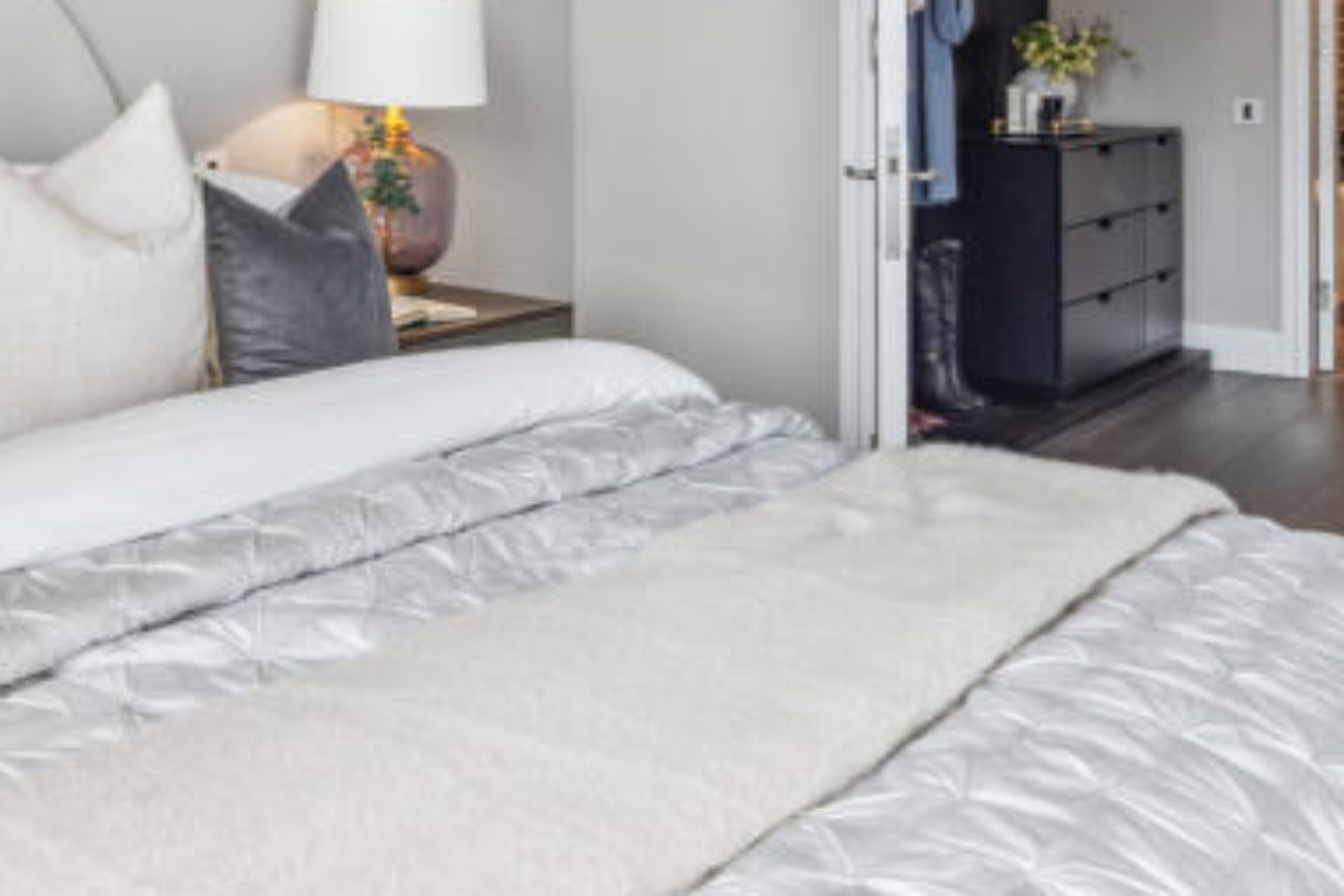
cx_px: 250
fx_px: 1605
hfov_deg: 43.1
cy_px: 2
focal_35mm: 43
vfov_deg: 29.2
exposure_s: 1/25
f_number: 11
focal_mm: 16
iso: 400
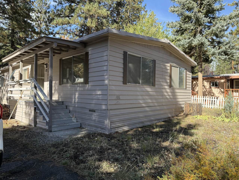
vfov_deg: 56.8
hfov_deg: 71.6
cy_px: 90
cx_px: 120
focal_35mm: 24
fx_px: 166
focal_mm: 6.76
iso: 100
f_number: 1.78
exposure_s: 1/1230
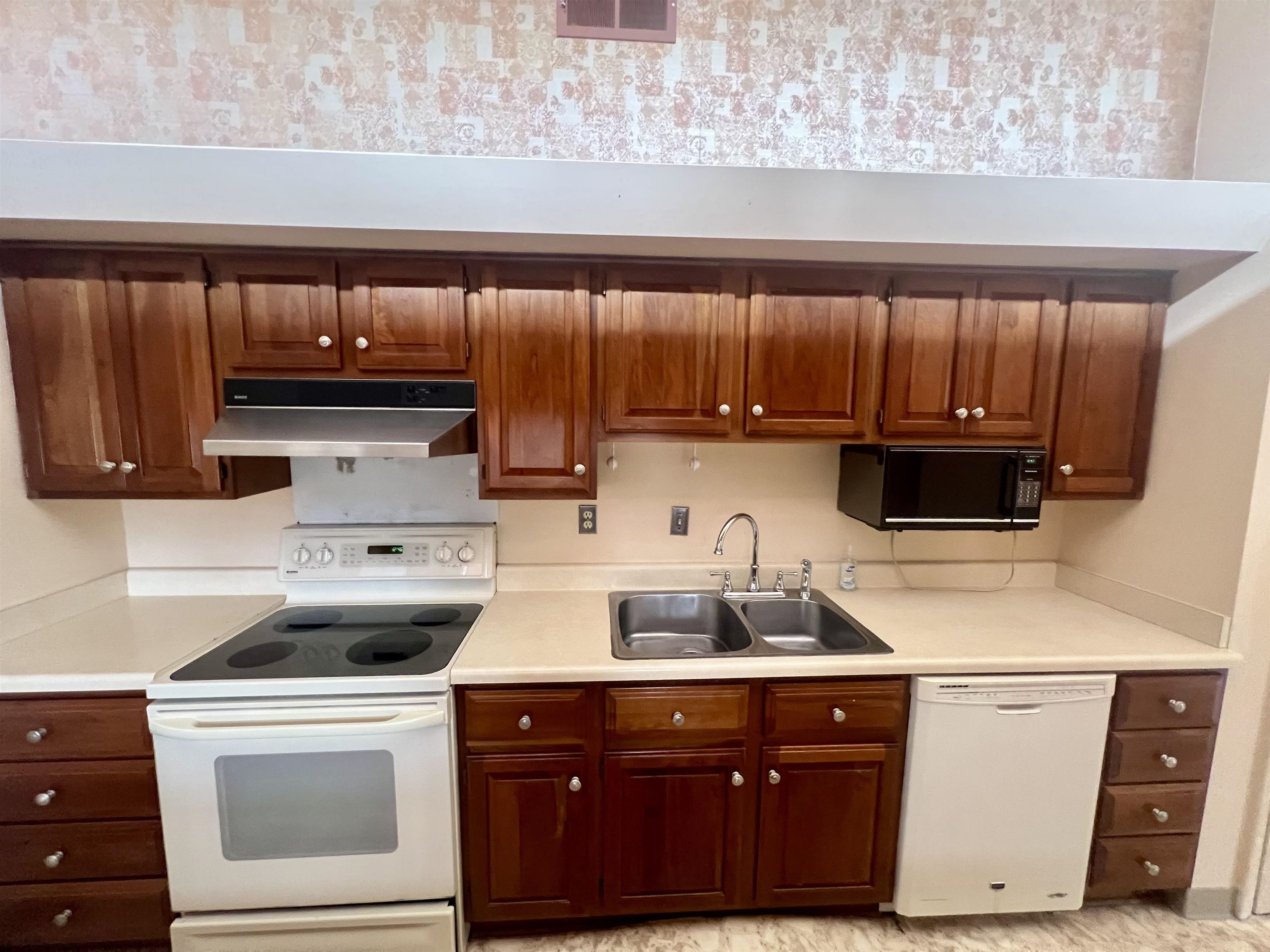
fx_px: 477
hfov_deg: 106.2
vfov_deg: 89.9
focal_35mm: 13
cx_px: 635
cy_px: 476
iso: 640
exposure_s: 1/60
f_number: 1.8
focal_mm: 1.57
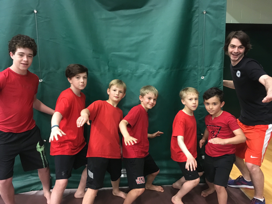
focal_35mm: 29
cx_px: 136
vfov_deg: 48.2
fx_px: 228
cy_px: 102
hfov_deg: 61.7
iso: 320
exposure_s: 1/15
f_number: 2.2
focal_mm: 4.15
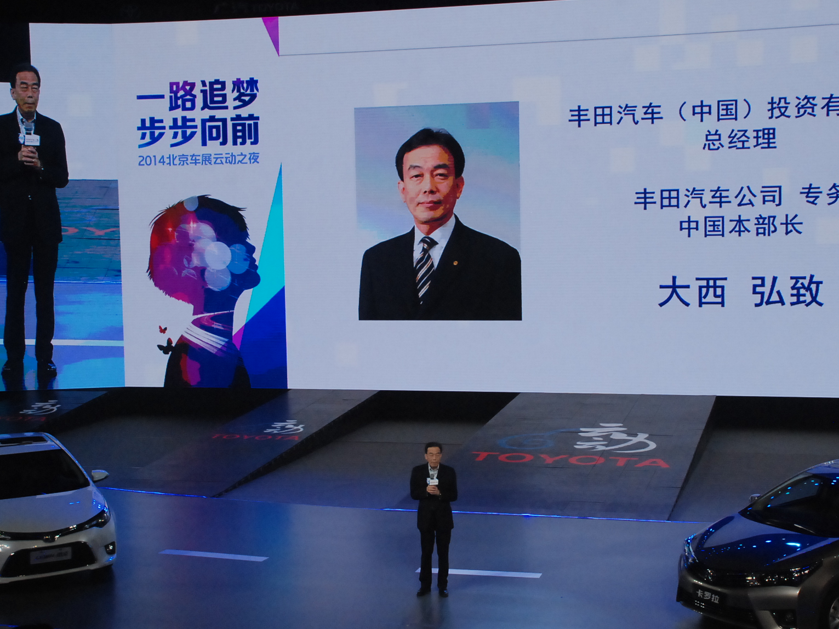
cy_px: 296
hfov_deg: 34.0
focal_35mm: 57
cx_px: 469
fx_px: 1372
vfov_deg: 25.8
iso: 1600
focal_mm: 31
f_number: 9
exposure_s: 1/320
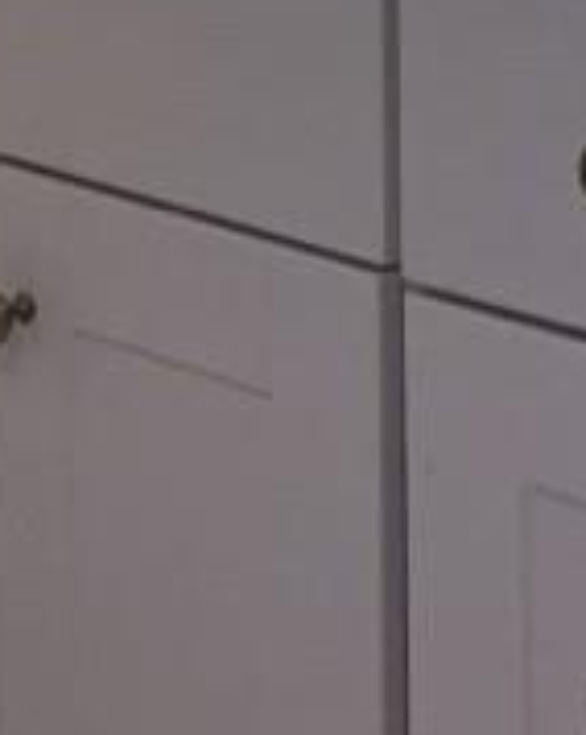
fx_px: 3301
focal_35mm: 152
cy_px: -780
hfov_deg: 10.1
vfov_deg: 11.4
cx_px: 272
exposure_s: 1/60
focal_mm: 3
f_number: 1.8
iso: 40
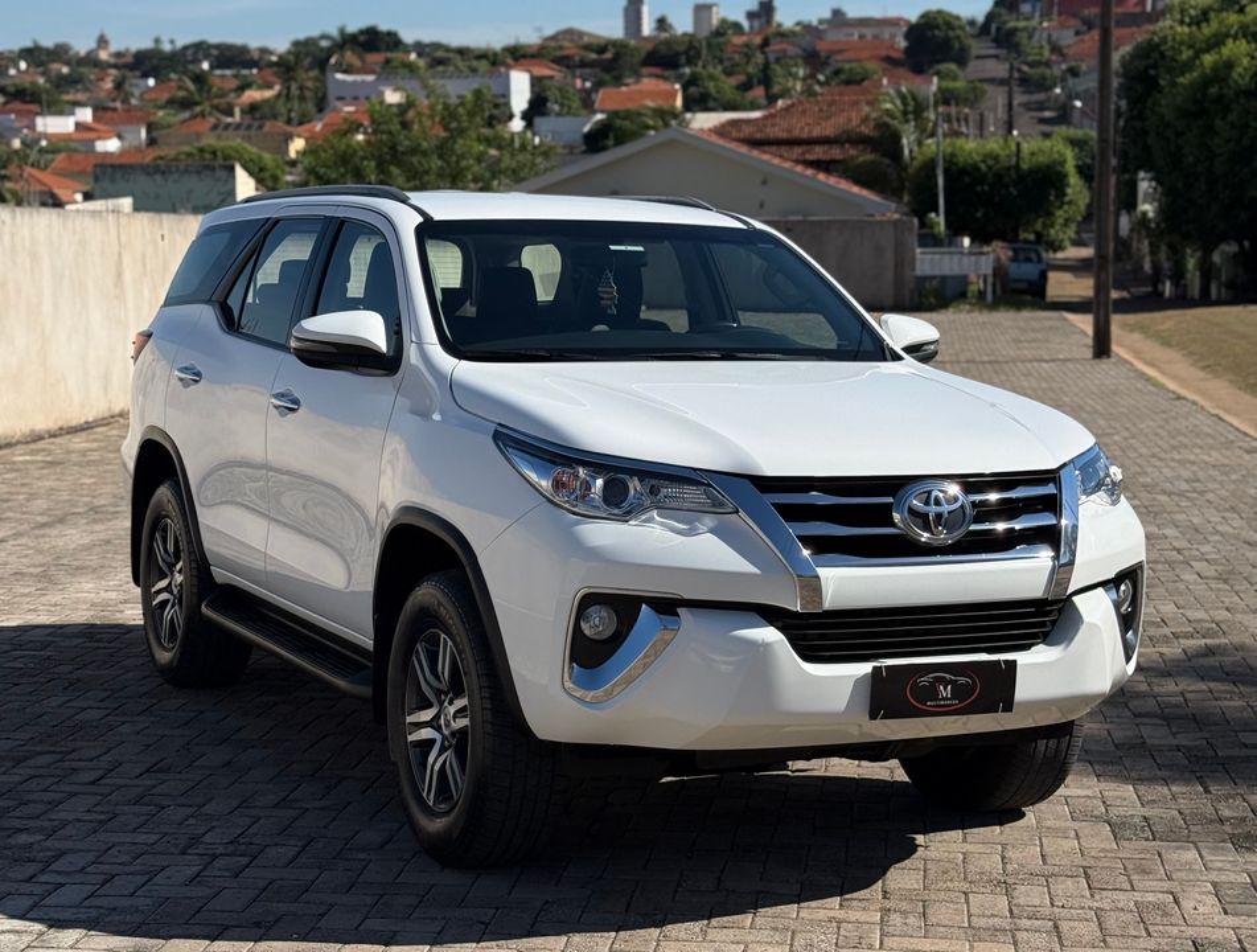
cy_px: 476
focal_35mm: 48
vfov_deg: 30.4
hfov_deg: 39.5
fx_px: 1749
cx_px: 628
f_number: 1.78
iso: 64
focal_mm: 6.76
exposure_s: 1/8772
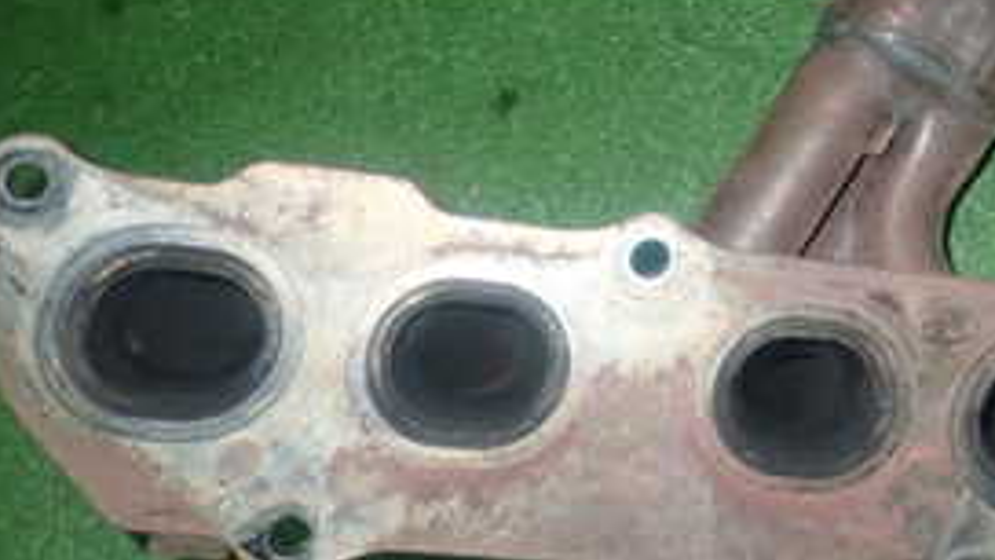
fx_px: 1583
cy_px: -18
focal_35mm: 60
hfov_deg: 32.2
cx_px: 995
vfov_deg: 19.4
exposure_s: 1/30
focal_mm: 4.5
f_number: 5.6
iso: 800
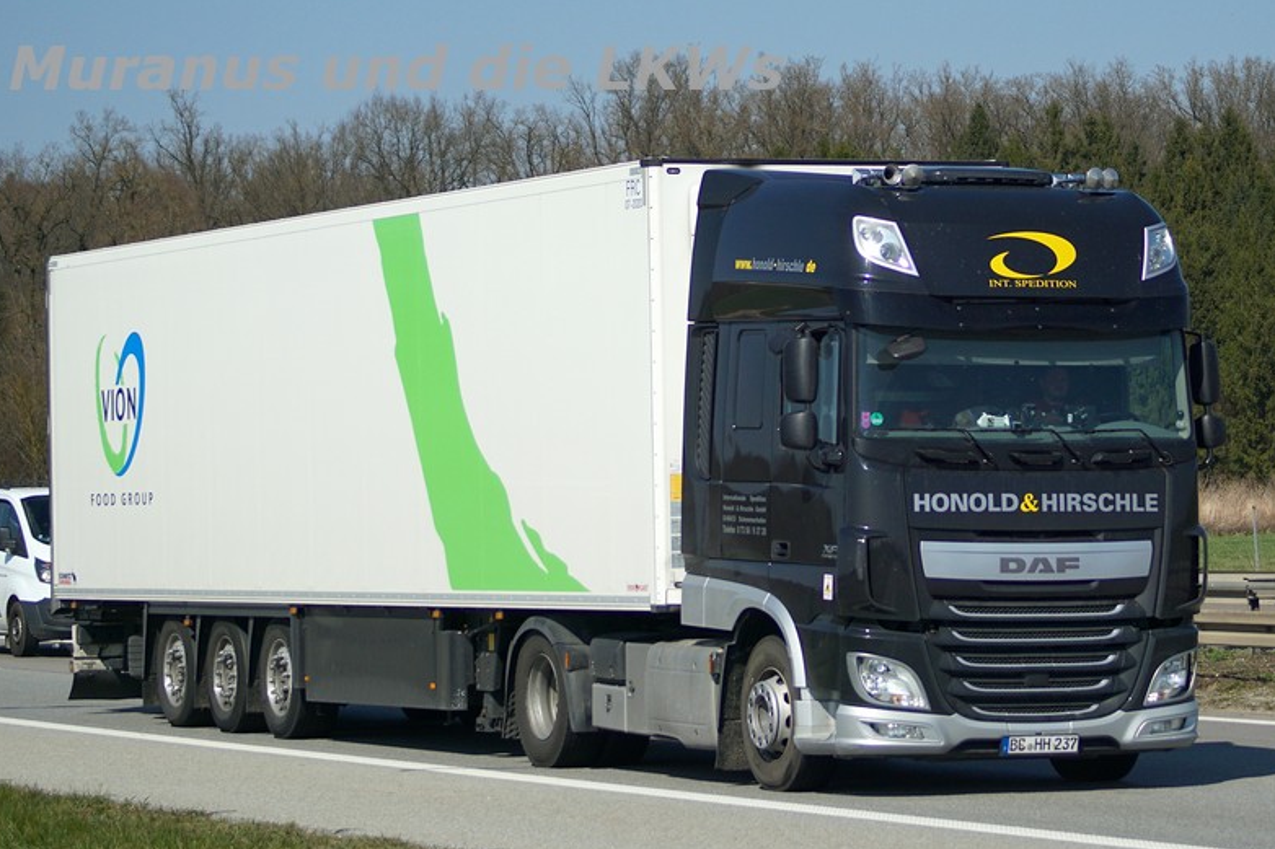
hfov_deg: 15.7
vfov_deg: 10.5
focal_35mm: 131
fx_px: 4621
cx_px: 644
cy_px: 429
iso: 200
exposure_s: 1/2000
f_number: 4.5
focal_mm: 85
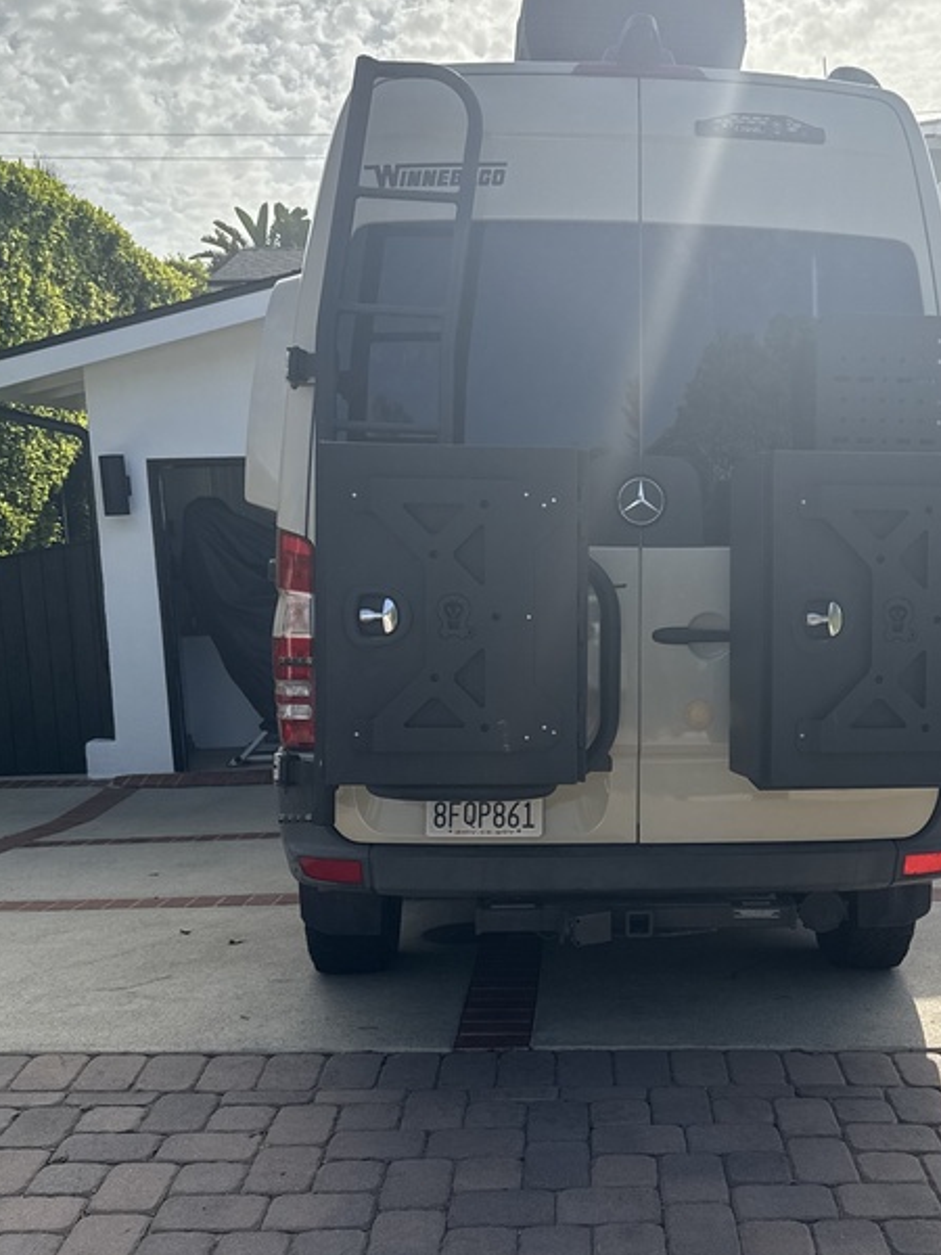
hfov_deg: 35.4
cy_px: 692
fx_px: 1450
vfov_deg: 46.7
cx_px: 669
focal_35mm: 40
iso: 100
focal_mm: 6.76
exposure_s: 1/7353
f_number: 1.78
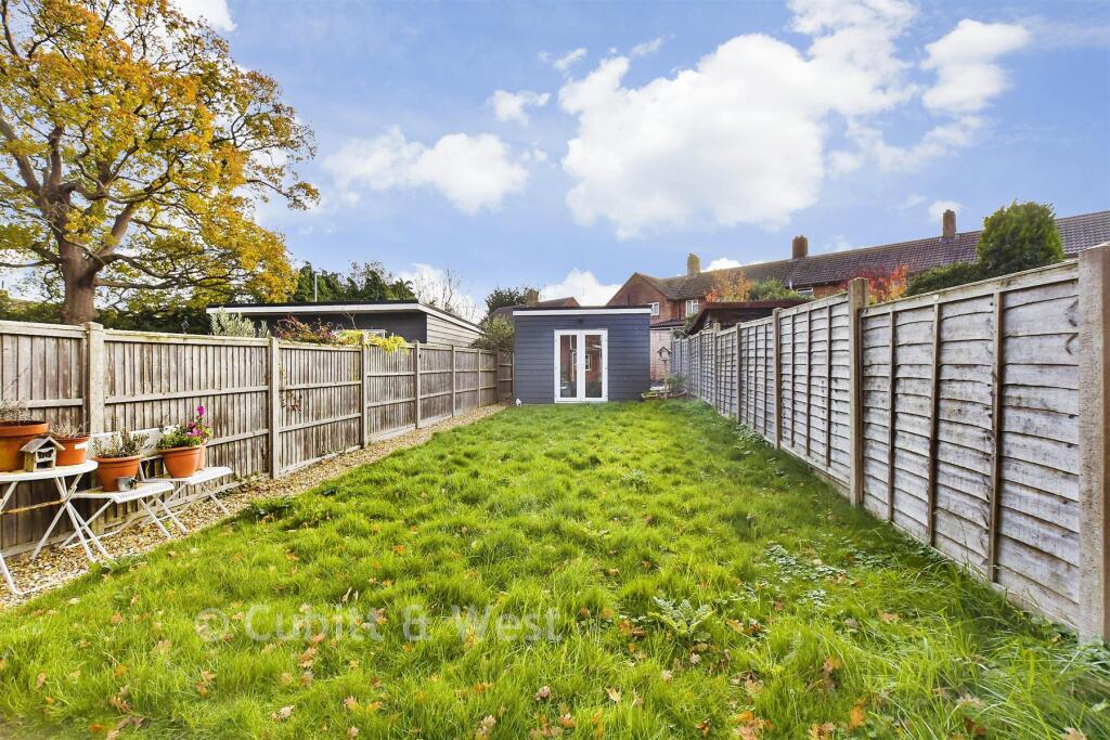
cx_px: 555
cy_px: 370
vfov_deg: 77.3
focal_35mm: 15
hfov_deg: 100.4
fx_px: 463
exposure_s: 1/500
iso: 400
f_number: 8
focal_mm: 10
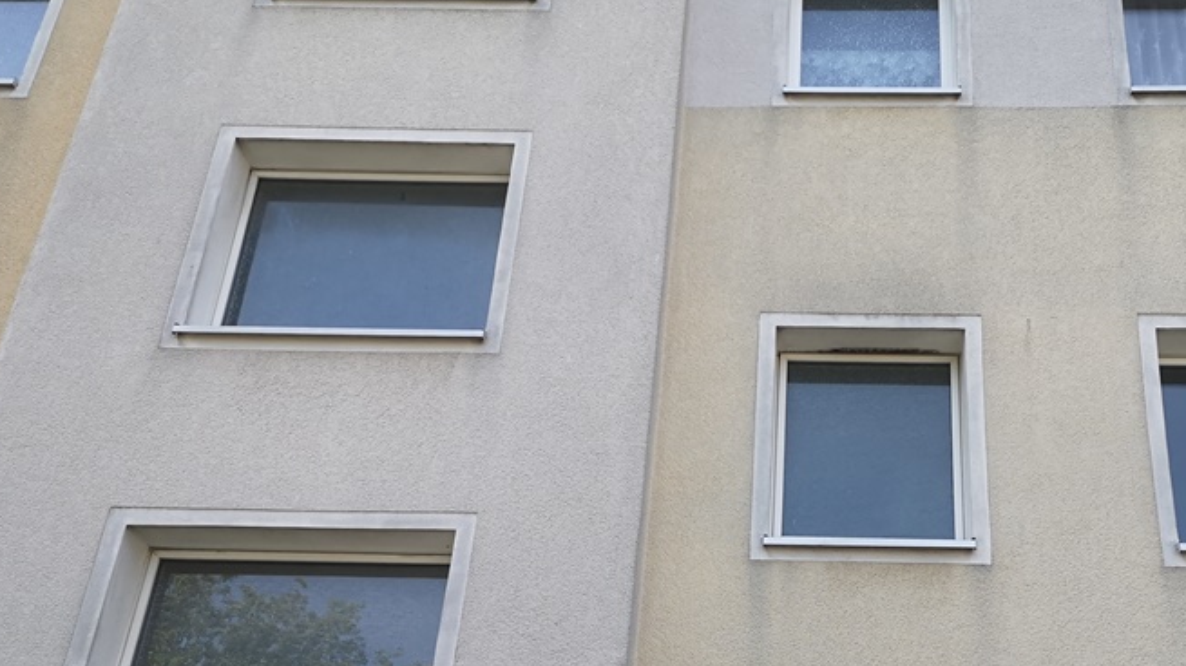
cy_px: 507
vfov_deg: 25.6
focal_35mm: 46
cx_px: 784
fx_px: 1446
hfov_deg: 44.0
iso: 50
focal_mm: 3.95
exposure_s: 1/651
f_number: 1.8
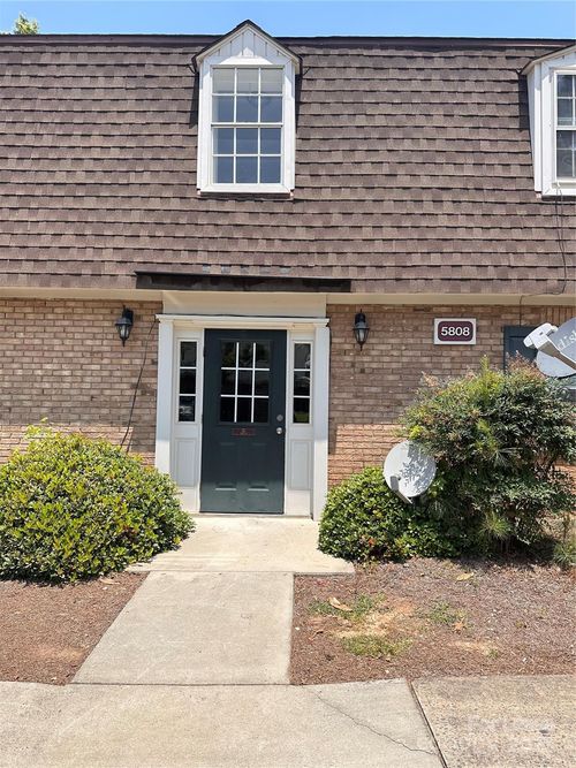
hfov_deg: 56.8
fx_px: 533
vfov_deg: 71.6
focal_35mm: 24
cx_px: 288
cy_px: 384
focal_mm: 6.86
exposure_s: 1/2732
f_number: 1.78
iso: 80
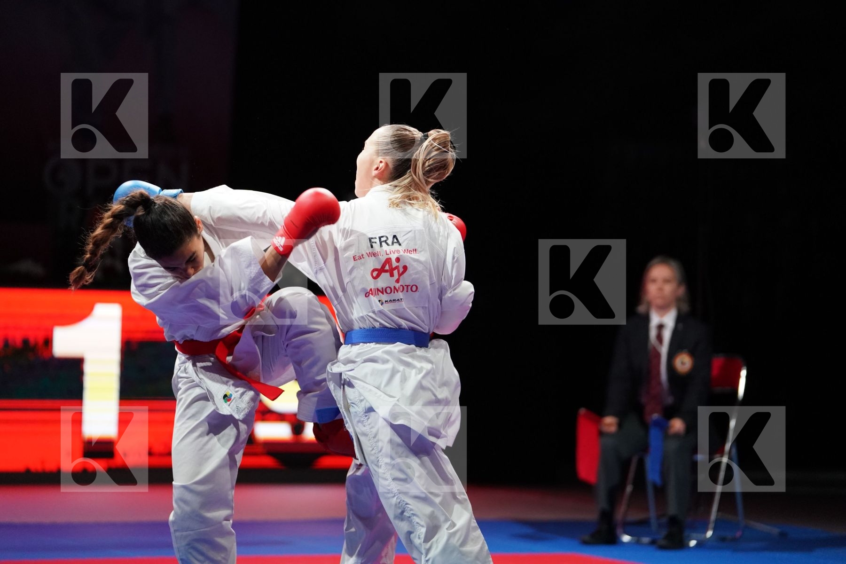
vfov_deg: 9.3
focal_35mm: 147
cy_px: 282
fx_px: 3454
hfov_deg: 14.0
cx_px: 423
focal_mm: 147
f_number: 2.8
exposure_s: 1/1000
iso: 5000
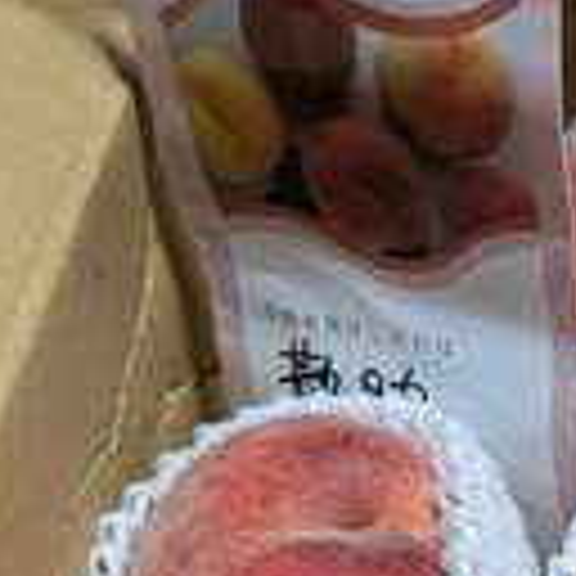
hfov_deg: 23.9
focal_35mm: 69
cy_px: 567
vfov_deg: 24.0
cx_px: 580
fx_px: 1299
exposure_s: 1/50
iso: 300
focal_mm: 5.43
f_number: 1.89
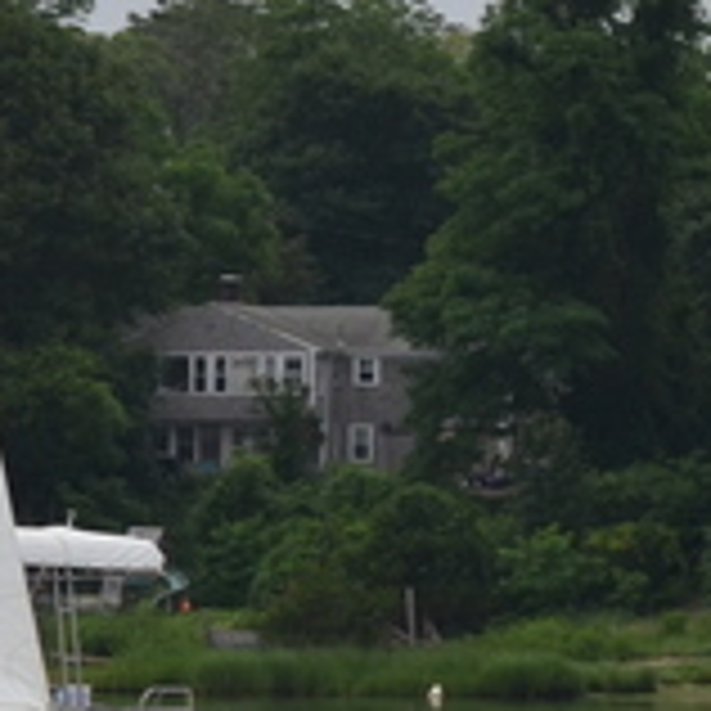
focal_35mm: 461
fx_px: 10713
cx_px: -90
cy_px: 454
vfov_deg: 3.8
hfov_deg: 3.8
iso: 200
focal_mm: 56
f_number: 8
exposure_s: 1/250
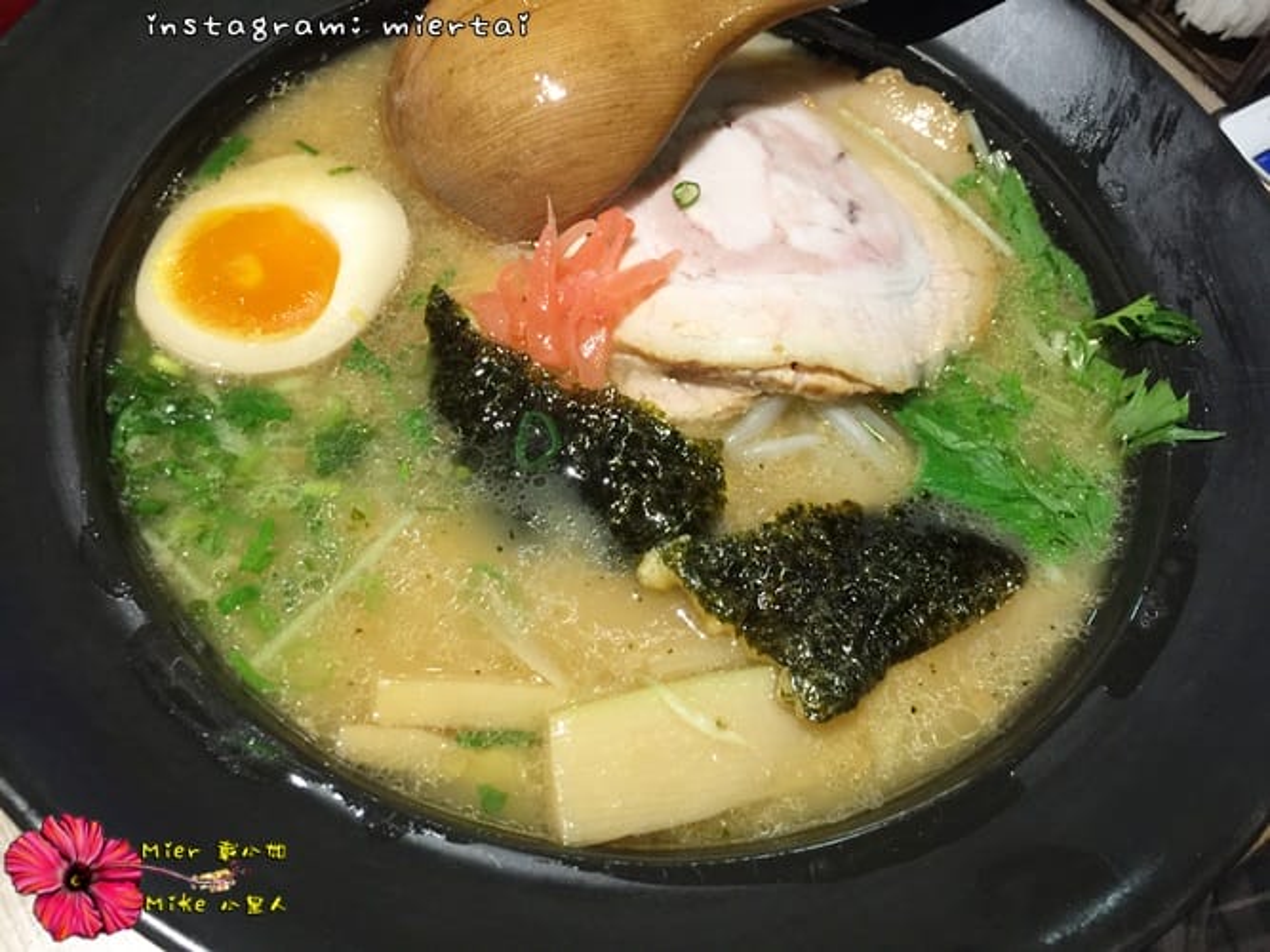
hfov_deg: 61.7
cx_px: 635
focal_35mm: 29
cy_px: 476
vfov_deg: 48.2
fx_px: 1064
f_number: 2.2
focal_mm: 4.15
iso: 100
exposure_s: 1/15
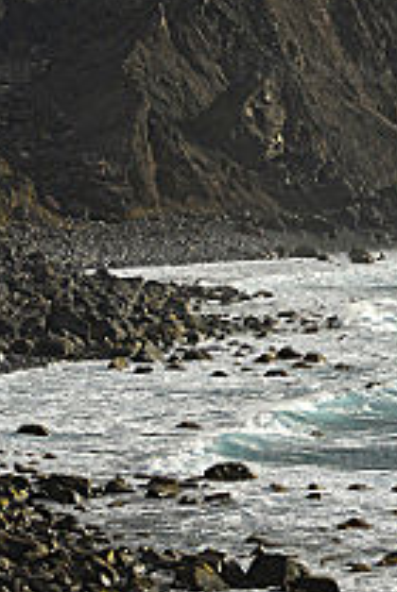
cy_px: 169
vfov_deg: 7.4
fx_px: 4550
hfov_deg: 5.0
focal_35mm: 276
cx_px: 383
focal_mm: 85
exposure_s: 1/1000
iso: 100
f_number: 6.3
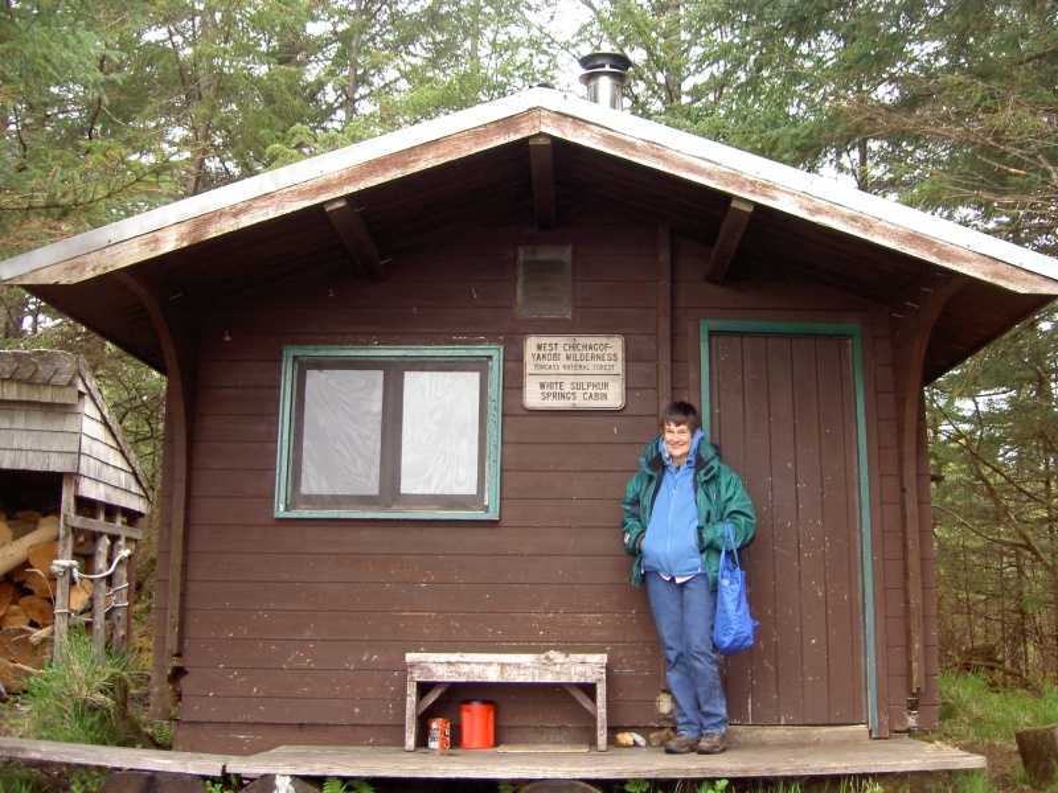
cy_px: 396
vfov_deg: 36.8
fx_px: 1192
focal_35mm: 39
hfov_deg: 47.9
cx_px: 529
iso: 100
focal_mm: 8
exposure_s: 1/60
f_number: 2.8
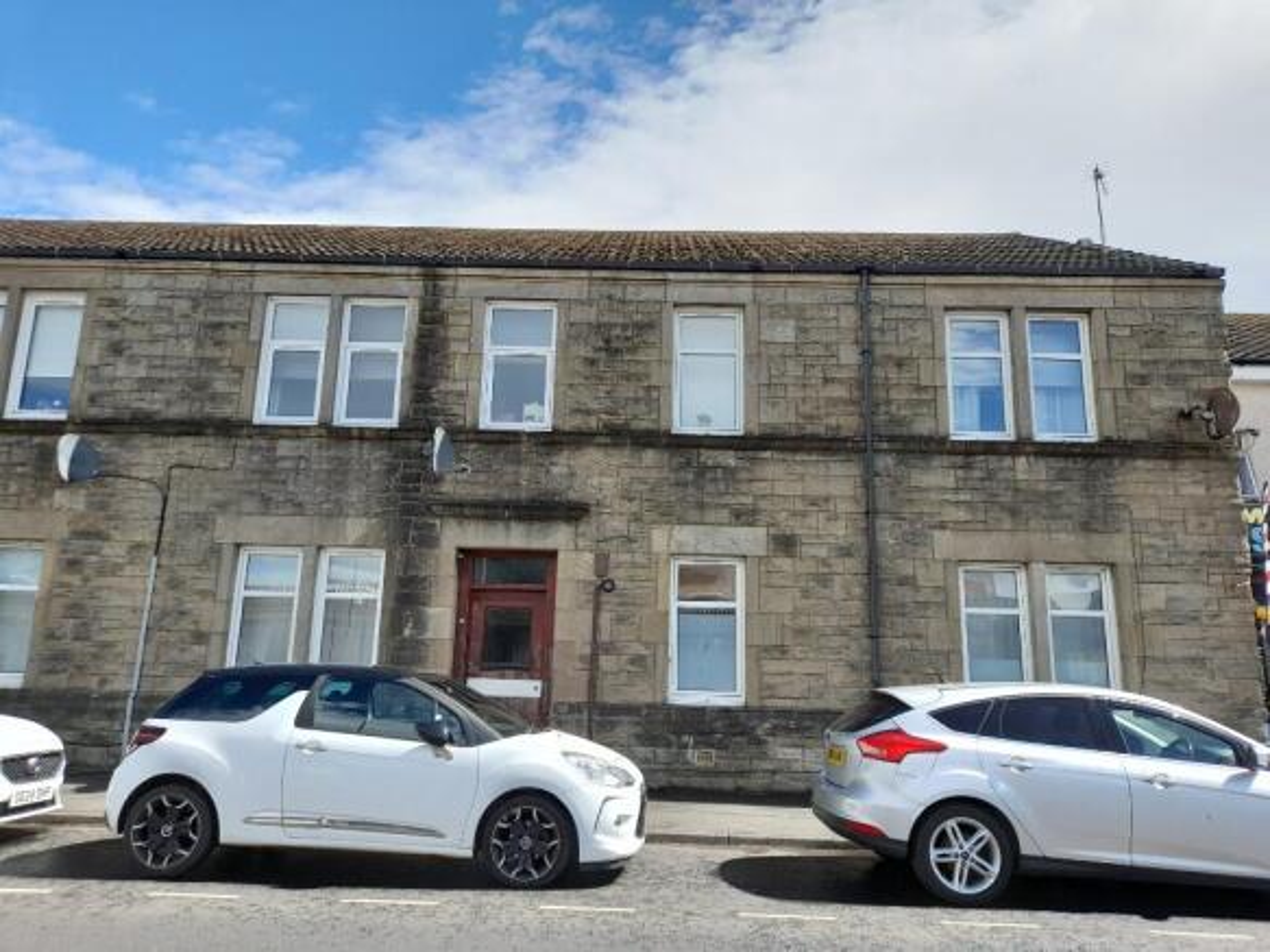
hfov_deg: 69.4
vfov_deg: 54.9
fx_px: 917
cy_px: 476
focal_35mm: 25
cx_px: 635
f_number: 2
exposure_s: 1/514
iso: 20
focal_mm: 4.6
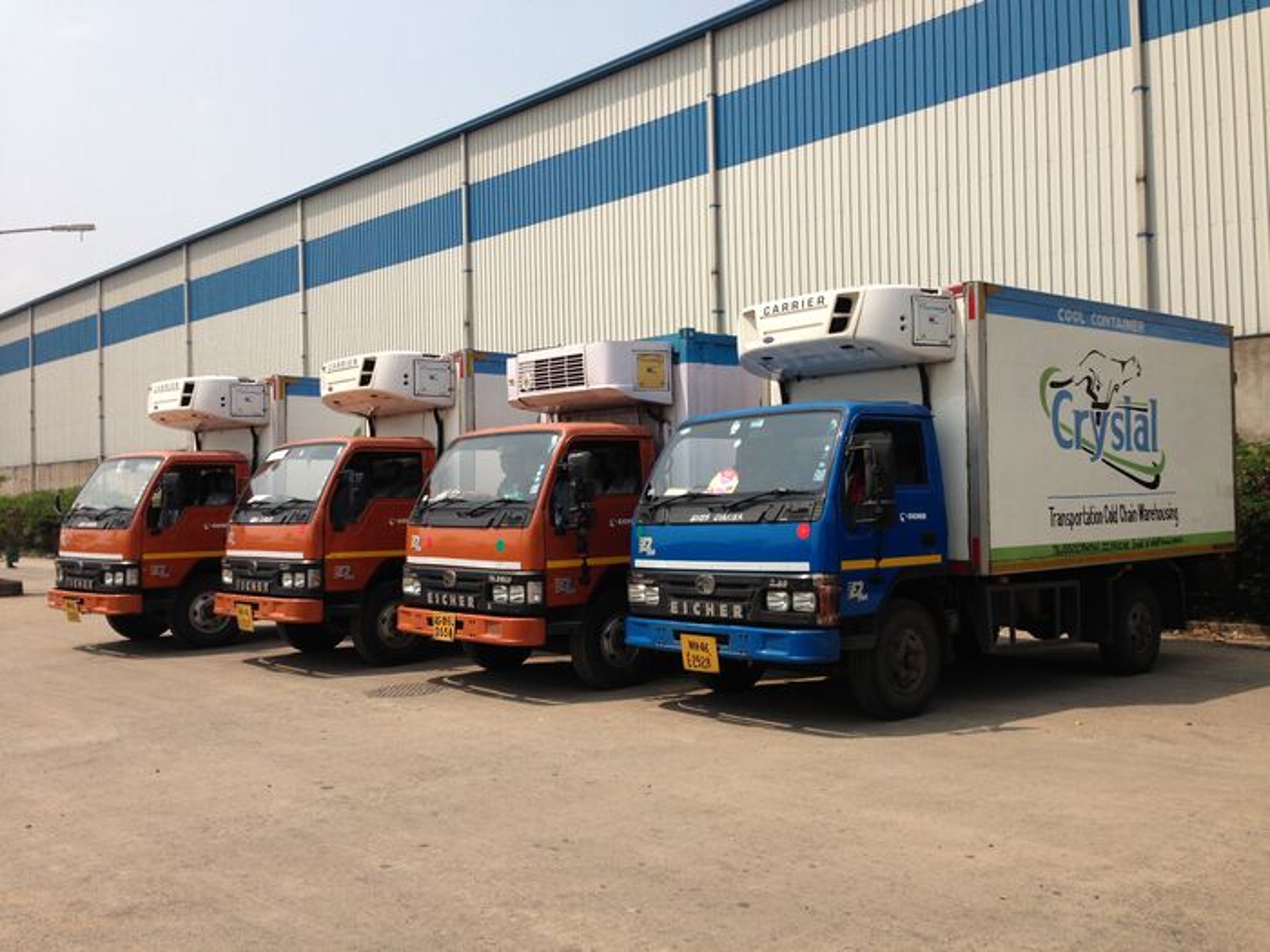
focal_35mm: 33
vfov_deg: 42.9
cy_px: 476
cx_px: 635
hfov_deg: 55.4
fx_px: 1211
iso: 50
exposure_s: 1/2008
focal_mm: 4.13
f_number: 2.4
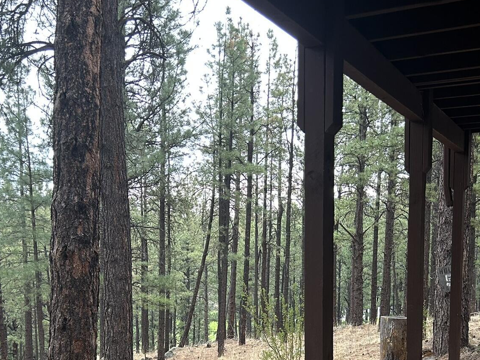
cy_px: 312
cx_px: 241
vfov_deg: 29.8
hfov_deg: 40.4
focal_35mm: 47
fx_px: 652
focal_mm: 5.7
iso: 125
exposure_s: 1/121
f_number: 1.5
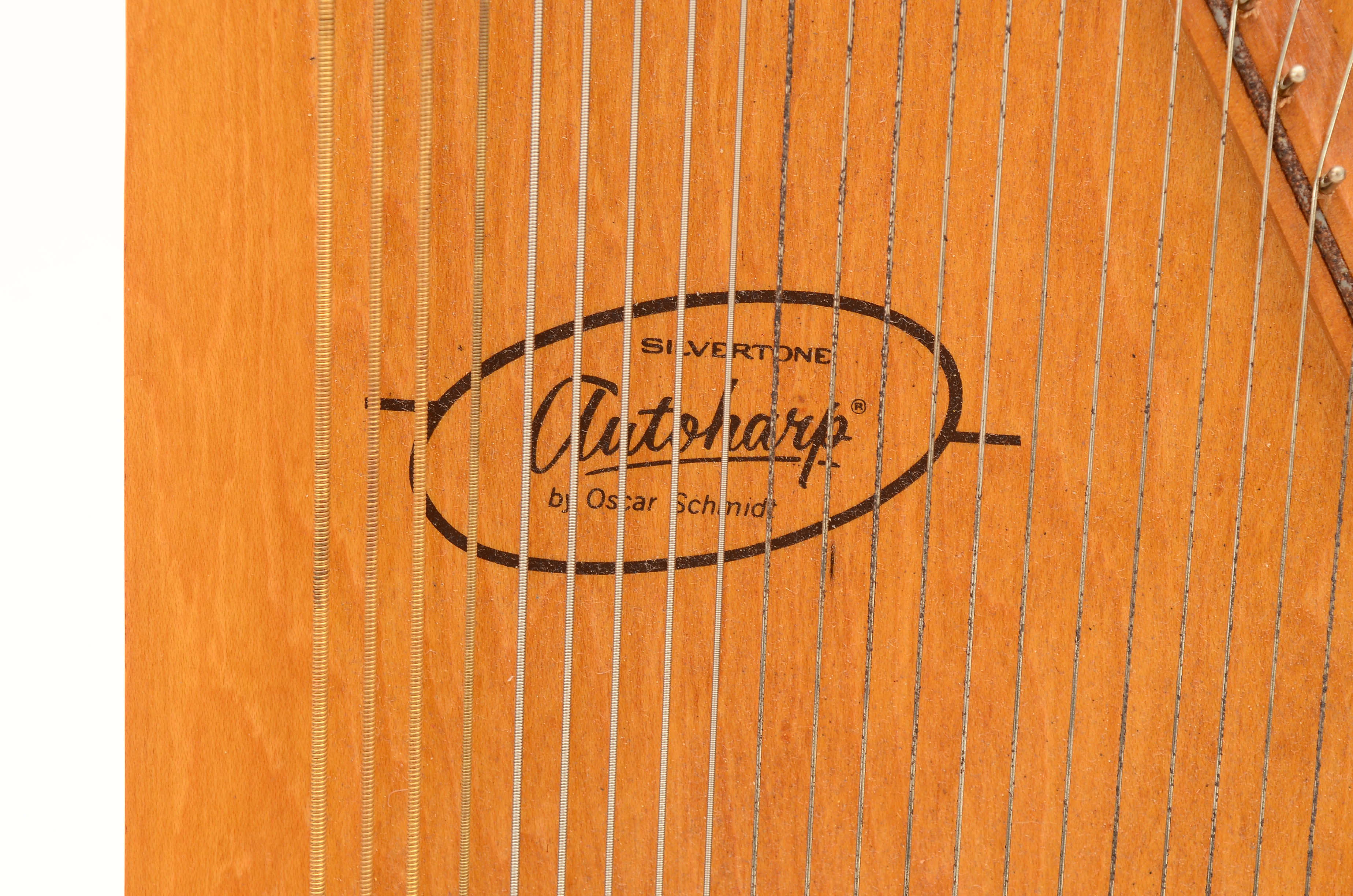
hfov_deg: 24.7
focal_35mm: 82
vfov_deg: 16.5
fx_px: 3094
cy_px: 448
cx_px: 676
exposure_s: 1/60
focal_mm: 55
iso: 320
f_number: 10
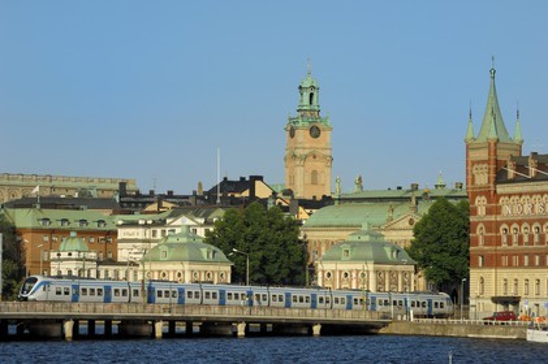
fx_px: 2647
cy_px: 182
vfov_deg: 7.9
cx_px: 274
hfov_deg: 11.8
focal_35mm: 174
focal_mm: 116
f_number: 11
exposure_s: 1/250
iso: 100
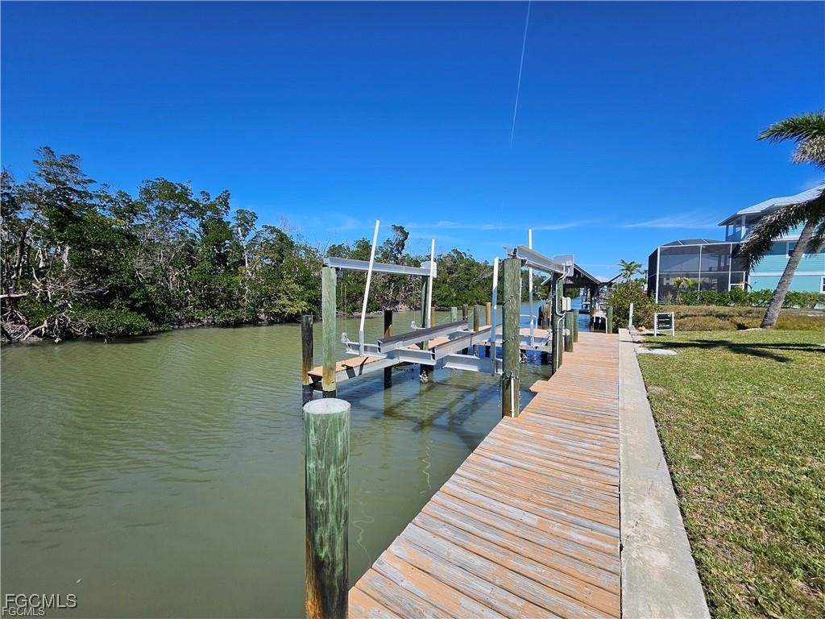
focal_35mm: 13
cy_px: 310
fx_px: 310
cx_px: 412
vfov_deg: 89.9
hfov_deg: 106.2
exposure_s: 1/1995
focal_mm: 1.74
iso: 32
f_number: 2.2
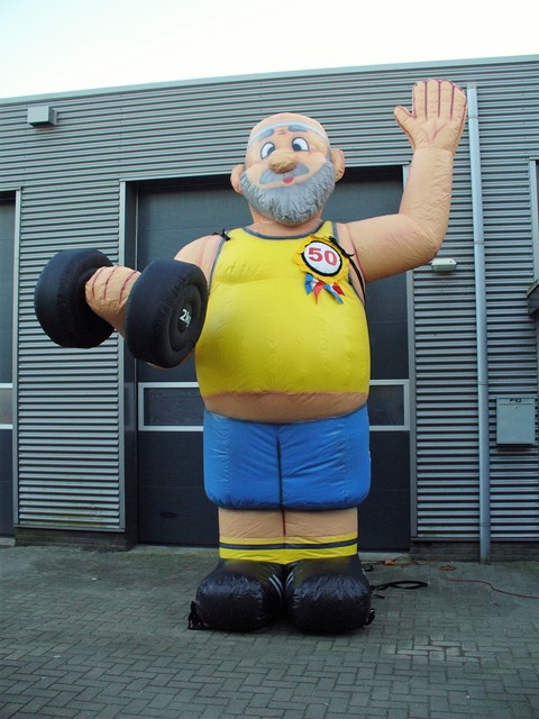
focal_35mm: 37
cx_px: 270
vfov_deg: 50.1
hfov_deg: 38.7
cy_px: 360
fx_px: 768
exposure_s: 1/50
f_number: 2.8
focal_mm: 6.1
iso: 100
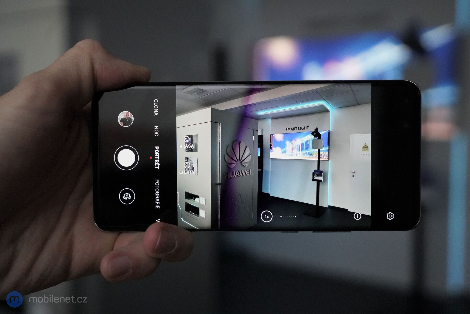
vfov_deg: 34.2
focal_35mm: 39
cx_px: 235
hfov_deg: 49.6
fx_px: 509
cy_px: 157
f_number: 4
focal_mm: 39
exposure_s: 1/3200
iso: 12800
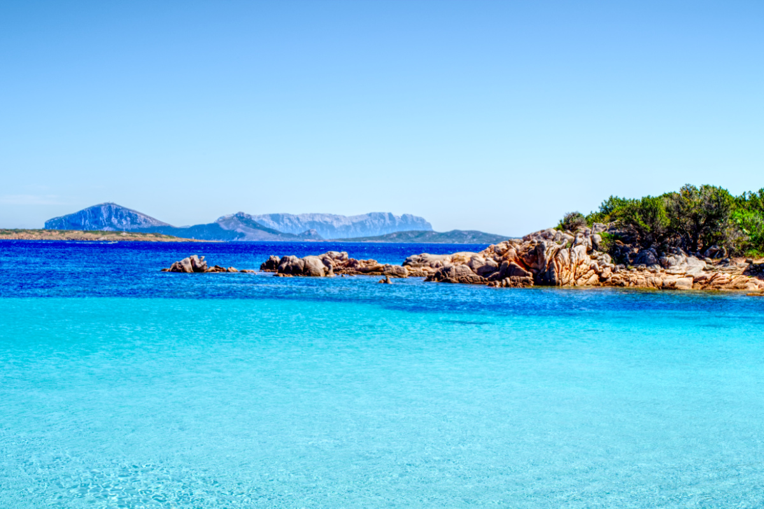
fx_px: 1379
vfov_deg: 20.9
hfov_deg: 31.0
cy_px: 254
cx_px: 382
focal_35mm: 65
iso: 100
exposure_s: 1/80
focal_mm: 42.9
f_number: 16
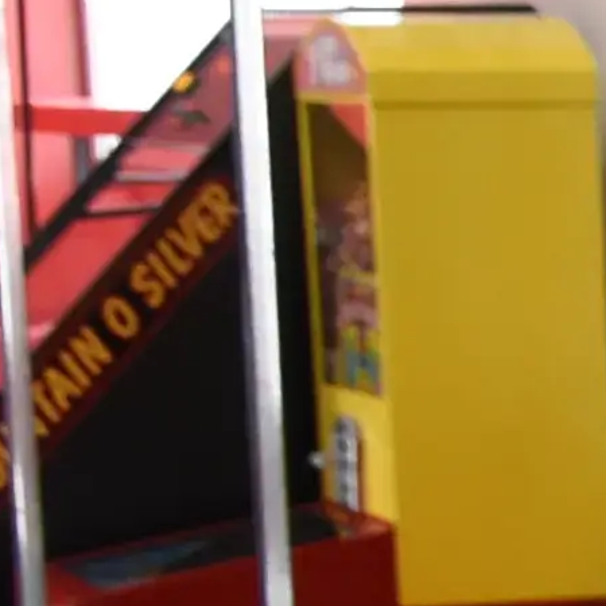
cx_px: 2732
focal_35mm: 306
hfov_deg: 4.9
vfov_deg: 5.7
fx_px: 6061
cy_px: 856
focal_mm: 24
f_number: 5.6
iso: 800
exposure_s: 1/125
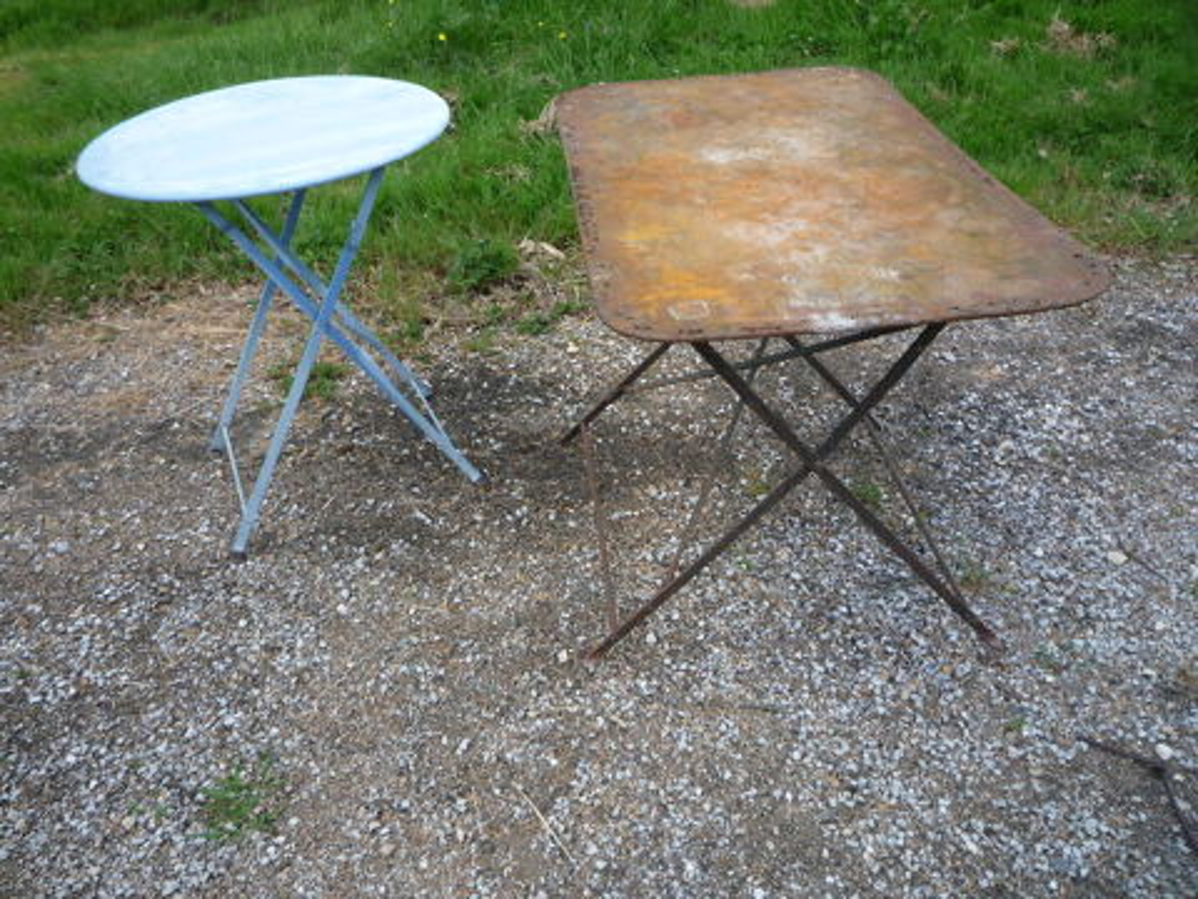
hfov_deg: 60.0
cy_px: 450
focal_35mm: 30
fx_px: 1038
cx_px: 599
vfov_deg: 46.8
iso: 100
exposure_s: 1/125
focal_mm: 5.2
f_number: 4
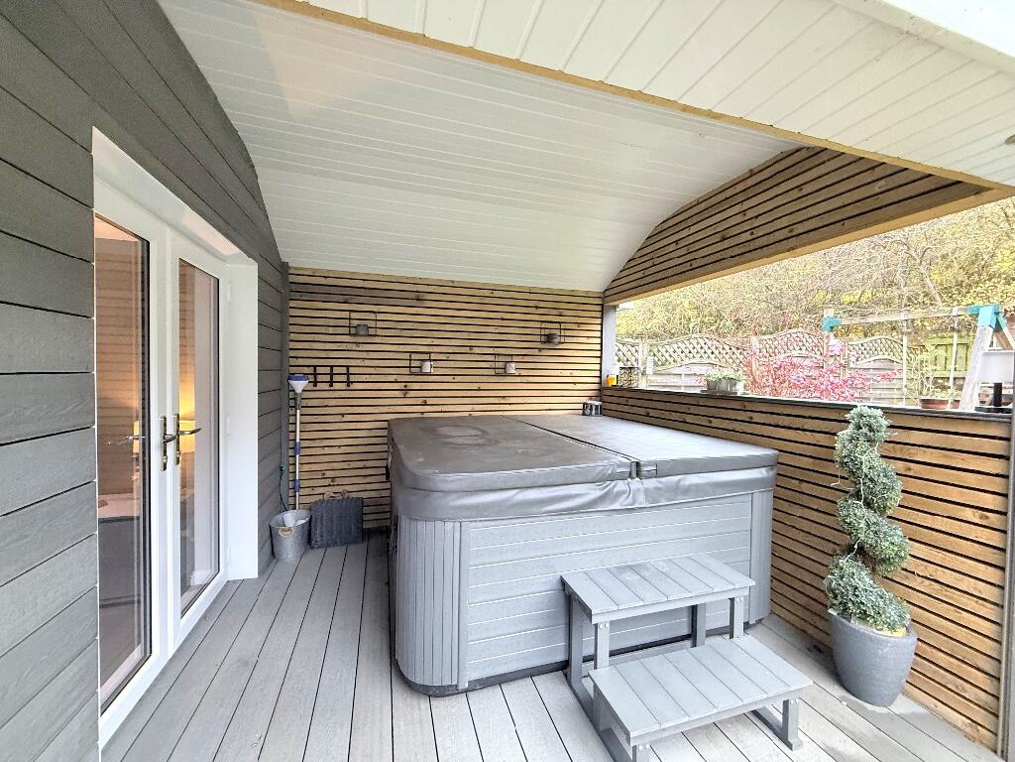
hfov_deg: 102.1
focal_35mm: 14
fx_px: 411
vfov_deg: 85.7
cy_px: 381
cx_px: 508
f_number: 2.2
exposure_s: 1/50
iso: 400
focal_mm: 2.22
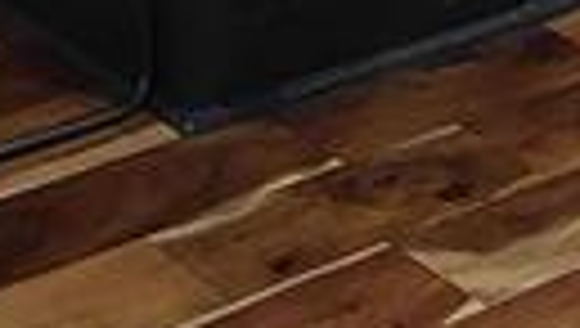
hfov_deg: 14.5
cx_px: -274
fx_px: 2125
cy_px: -723
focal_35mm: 138
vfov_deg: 7.5
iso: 547
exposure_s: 1/40
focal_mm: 2.13
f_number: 2.2
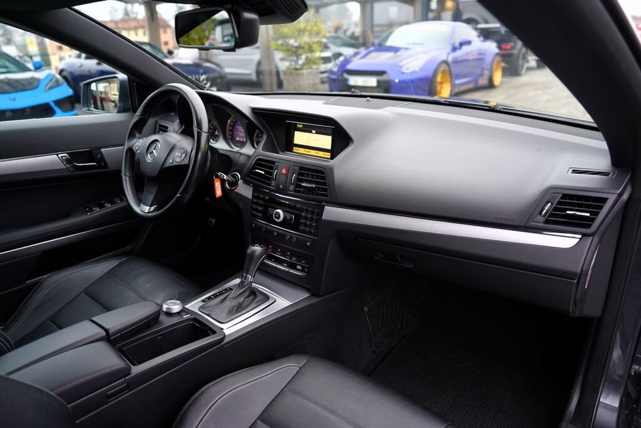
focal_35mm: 24
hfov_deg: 73.7
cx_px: 320
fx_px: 427
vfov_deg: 53.1
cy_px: 214
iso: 125
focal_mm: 24
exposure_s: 1/30
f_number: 2.8
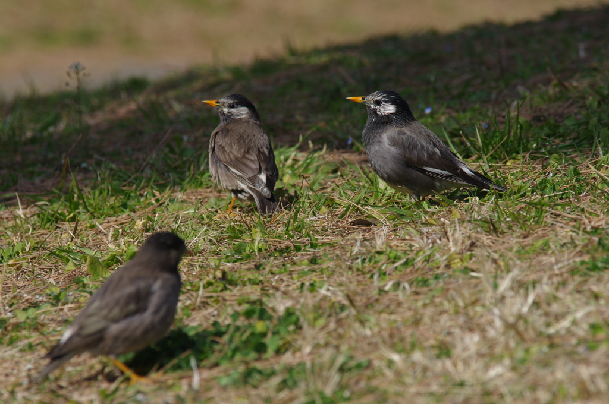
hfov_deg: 4.9
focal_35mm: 420
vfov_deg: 3.3
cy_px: 202
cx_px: 304
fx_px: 7096
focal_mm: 280
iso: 100
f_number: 6.3
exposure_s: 1/250
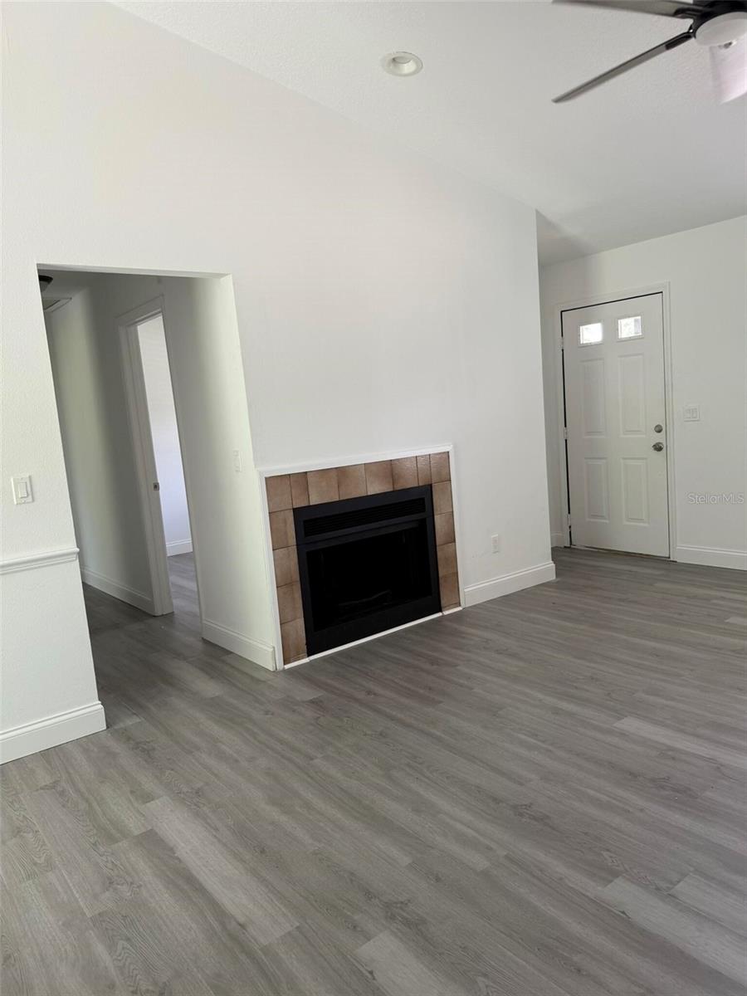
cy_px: 498
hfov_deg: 56.8
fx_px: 691
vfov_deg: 71.6
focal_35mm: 24
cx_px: 374
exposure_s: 1/121
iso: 80
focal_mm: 6.76
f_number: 1.78
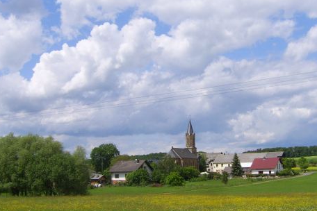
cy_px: 97
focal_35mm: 59
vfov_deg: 23.0
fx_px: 519
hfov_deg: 33.9
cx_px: 183
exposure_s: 1/500
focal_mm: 7.8
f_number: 6.4
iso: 50
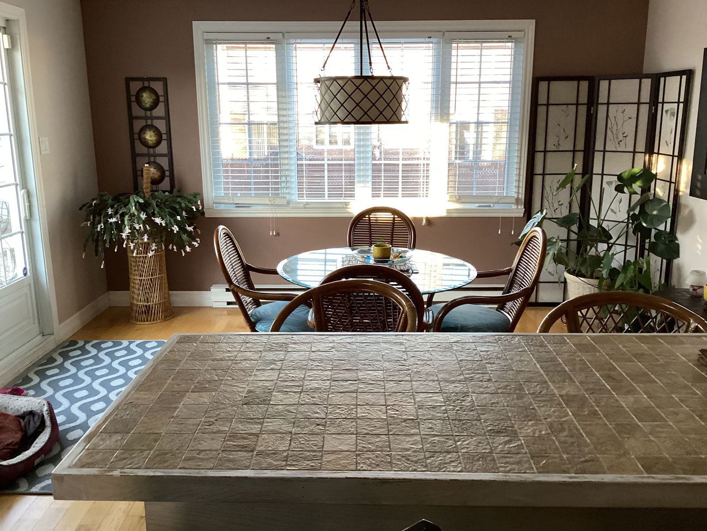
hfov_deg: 58.4
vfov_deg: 45.4
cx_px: 354
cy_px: 266
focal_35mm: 31
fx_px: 633
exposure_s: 1/60
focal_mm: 3.3
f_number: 2.4
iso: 160
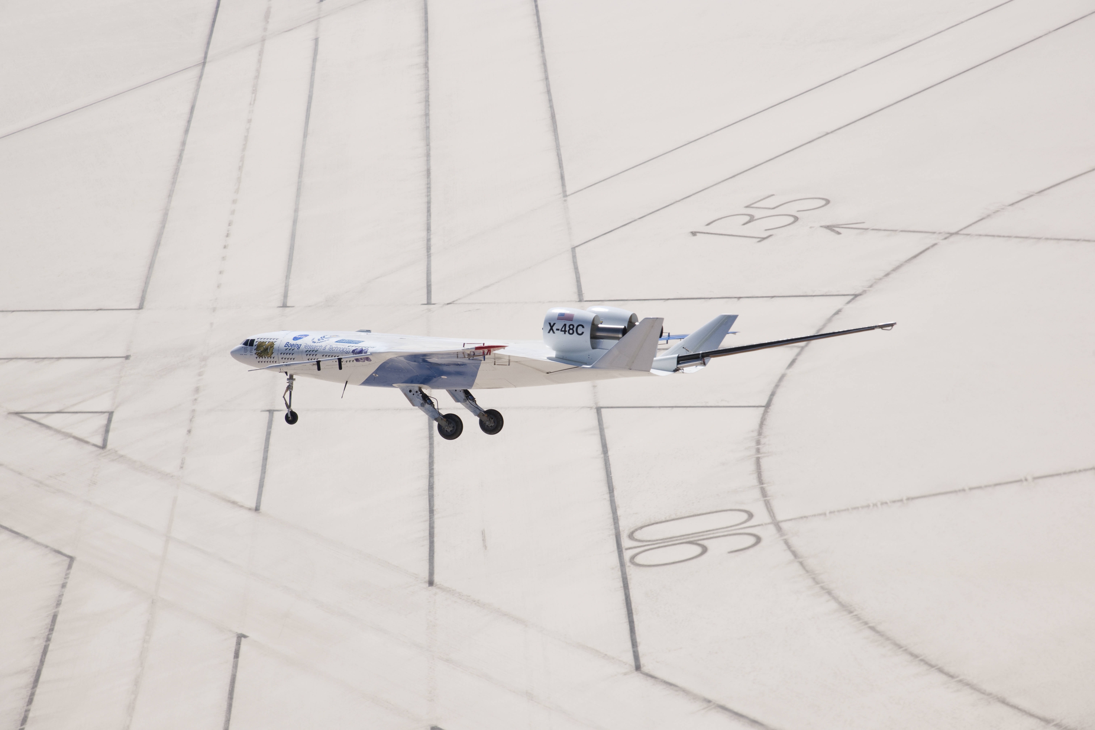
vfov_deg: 11.4
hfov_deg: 17.1
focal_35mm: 120
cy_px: 365
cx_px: 548
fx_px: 3650
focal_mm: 120
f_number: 10
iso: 320
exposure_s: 1/1250
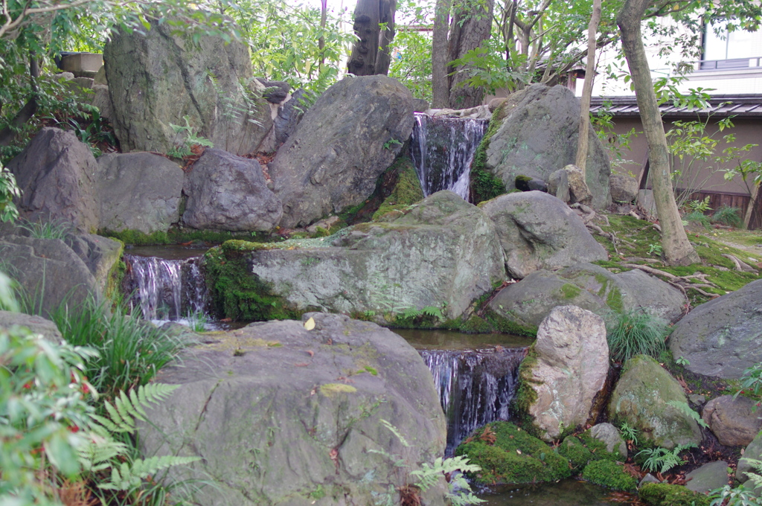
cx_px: 381
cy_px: 253
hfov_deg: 42.8
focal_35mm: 46
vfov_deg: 29.2
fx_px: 972
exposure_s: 1/100
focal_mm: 31
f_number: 2.8
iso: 400
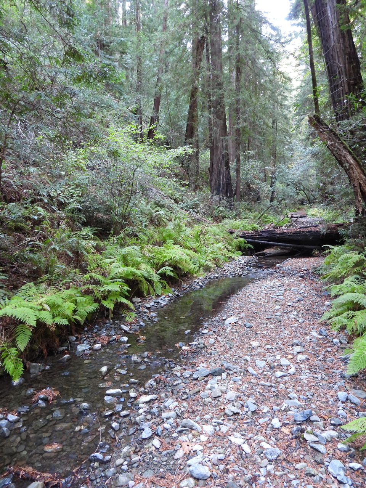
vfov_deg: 71.6
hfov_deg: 56.8
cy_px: 244
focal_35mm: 24
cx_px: 183
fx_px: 338
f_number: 2.8
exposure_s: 1/8
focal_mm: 4.3
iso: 450
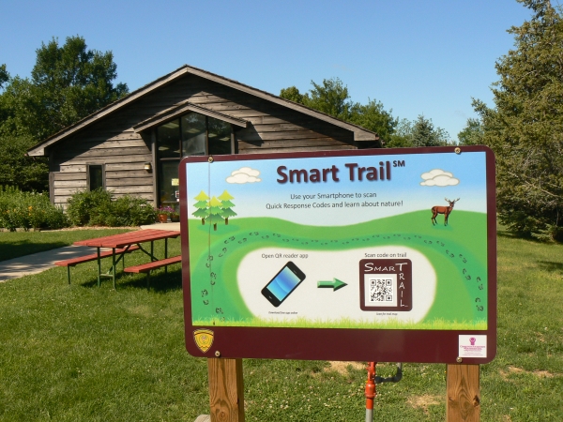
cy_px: 211
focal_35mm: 36
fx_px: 586
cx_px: 282
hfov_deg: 51.4
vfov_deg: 39.7
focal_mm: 6
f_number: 6.3
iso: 80
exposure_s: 1/500
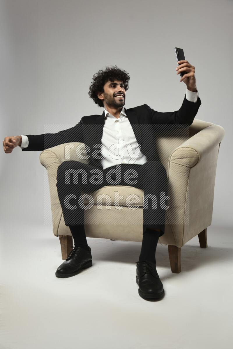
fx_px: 369
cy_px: 174
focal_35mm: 38
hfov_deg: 35.1
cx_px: 116
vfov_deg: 50.7
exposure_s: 1/125
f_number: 5.6
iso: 400
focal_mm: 38
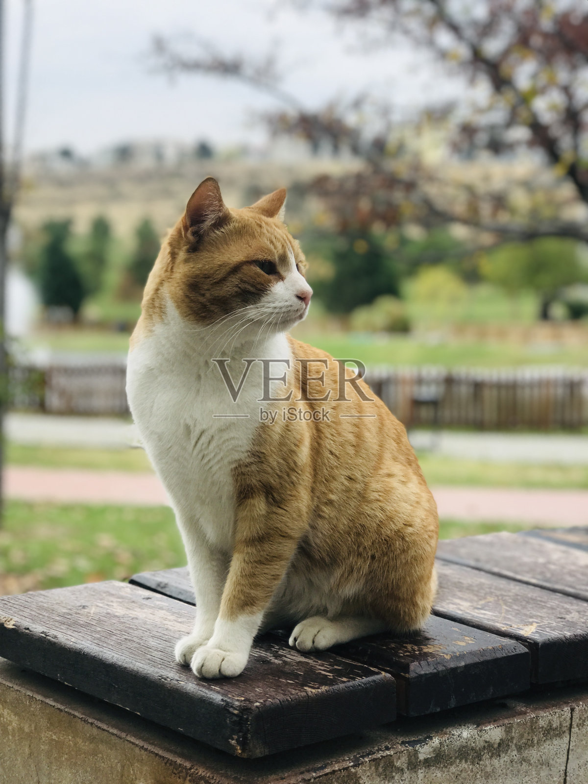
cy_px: 392
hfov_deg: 25.7
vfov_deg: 33.8
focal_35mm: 57
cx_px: 294
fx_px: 1291
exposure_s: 1/323
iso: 20
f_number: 2.8
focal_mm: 6.6
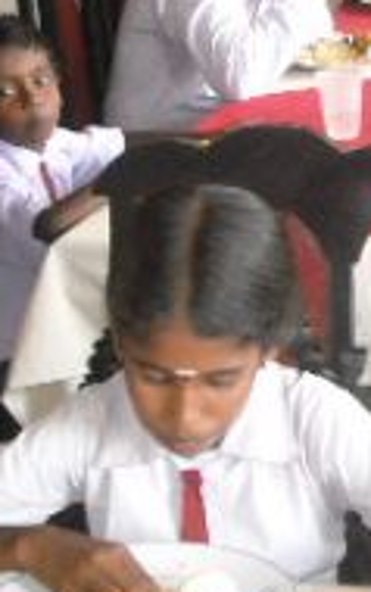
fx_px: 1890
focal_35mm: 117
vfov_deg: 17.7
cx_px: 586
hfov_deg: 10.7
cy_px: 140
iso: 400
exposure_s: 1/60
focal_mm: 5.7
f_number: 2.8
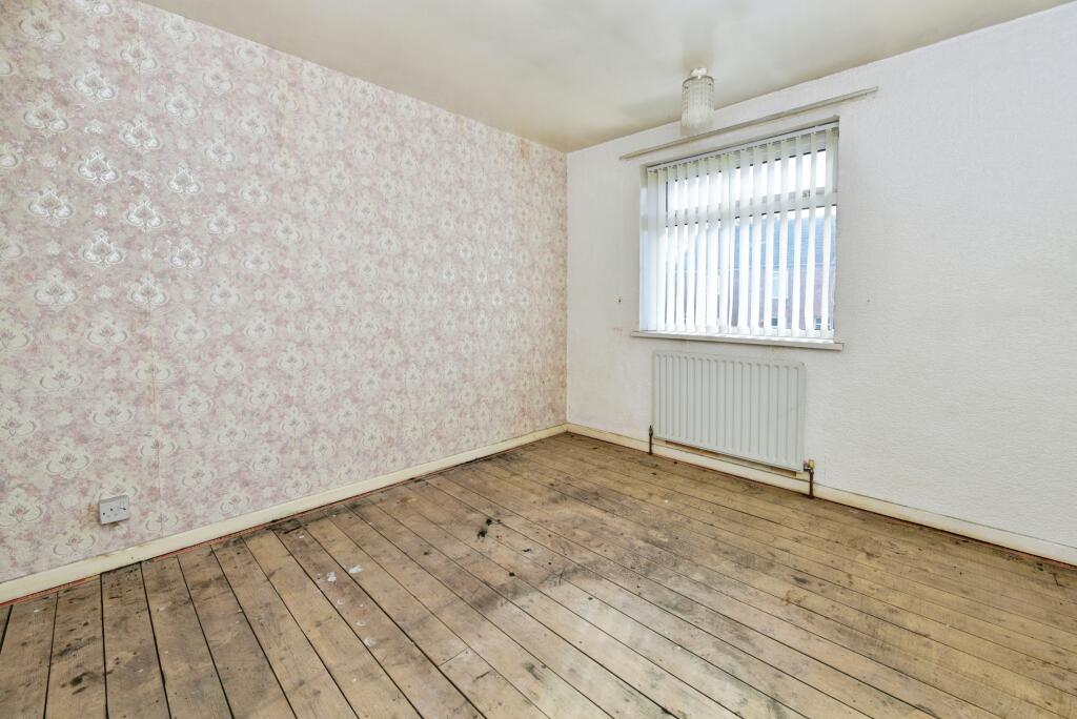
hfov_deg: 100.4
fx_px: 449
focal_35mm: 15
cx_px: 538
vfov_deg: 77.4
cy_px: 360
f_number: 6.7
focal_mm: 15
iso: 400
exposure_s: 1/180
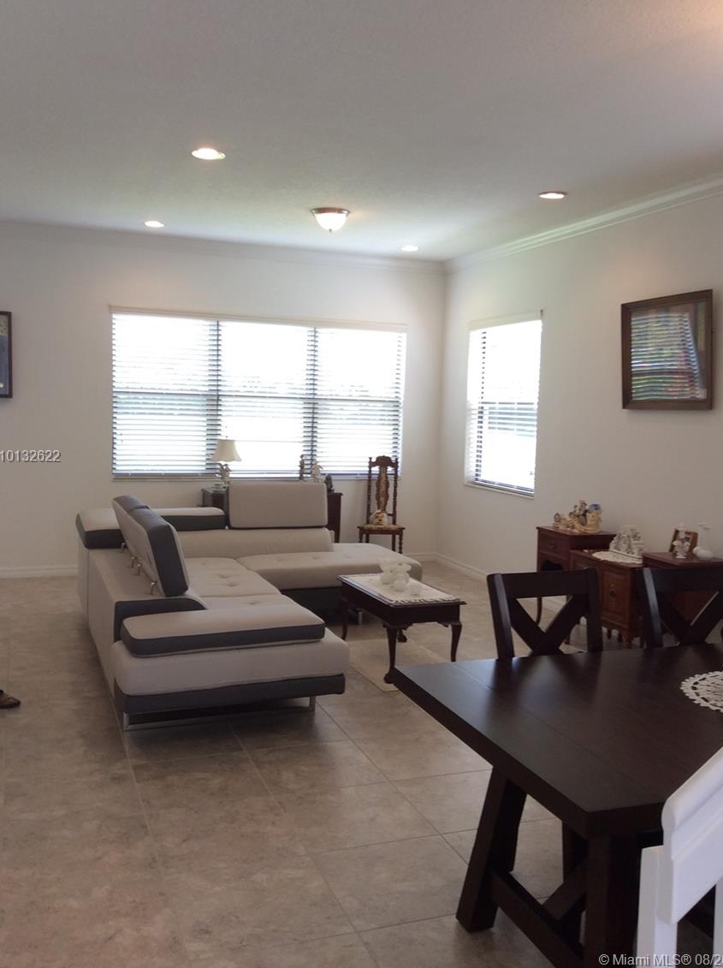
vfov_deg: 52.7
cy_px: 457
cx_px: 370
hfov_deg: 40.6
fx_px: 977
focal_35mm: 35
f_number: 2.4
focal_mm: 3.3
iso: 40
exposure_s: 1/30
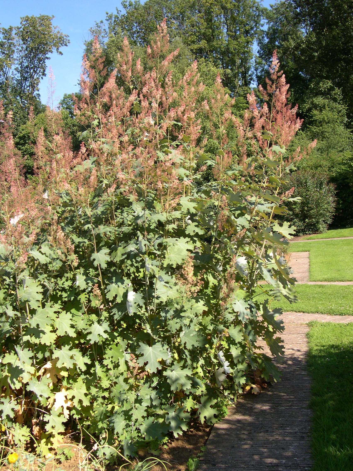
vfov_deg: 49.0
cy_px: 236
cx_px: 176
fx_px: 517
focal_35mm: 38
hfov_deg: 37.7
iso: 100
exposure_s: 1/96
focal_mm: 8
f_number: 7.6
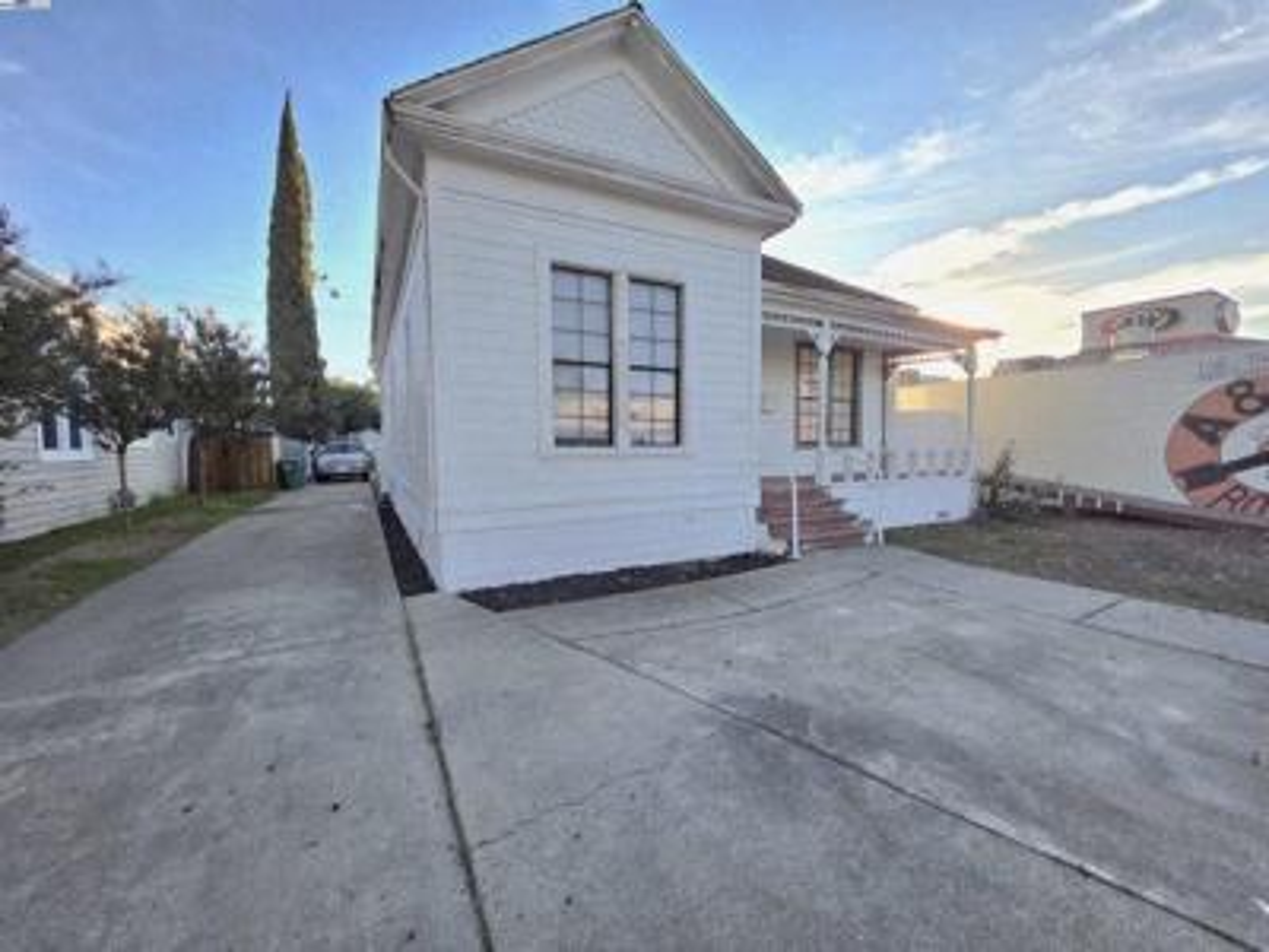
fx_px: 477
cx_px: 634
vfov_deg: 89.9
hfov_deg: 106.2
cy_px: 476
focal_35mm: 13
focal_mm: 2.2
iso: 40
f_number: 1.9
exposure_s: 1/1111
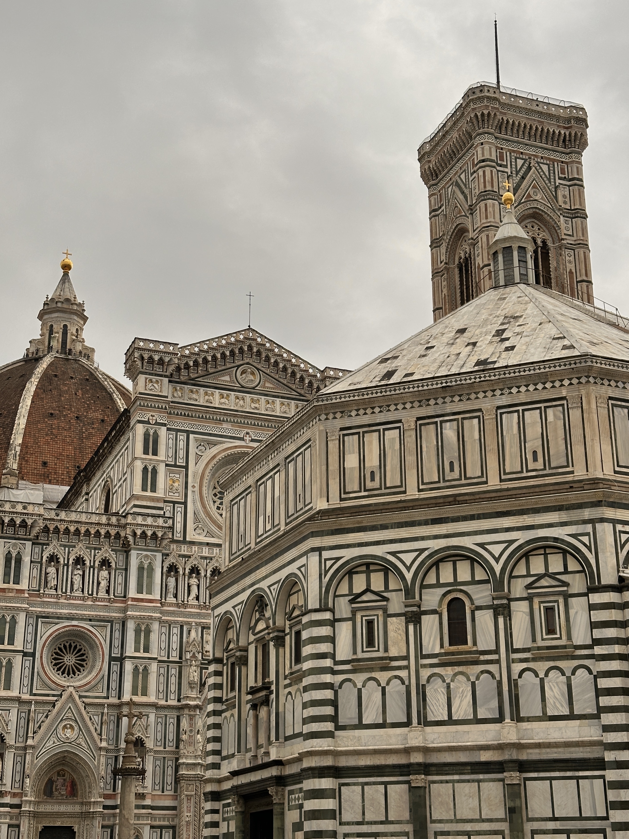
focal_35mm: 48
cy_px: 420
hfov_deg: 30.3
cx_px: 314
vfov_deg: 39.7
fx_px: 1163
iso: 64
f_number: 1.78
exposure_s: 1/773
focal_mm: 6.86
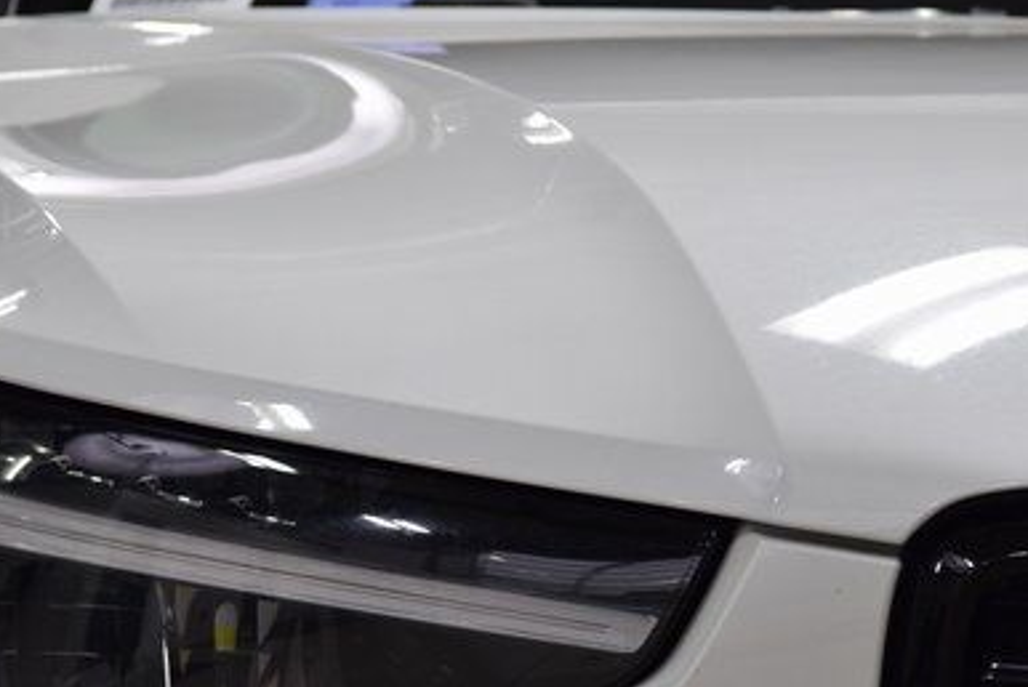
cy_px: 534
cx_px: 234
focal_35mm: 174
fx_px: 4972
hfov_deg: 11.8
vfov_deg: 7.9
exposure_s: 1/30
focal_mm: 70
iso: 400
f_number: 7.1
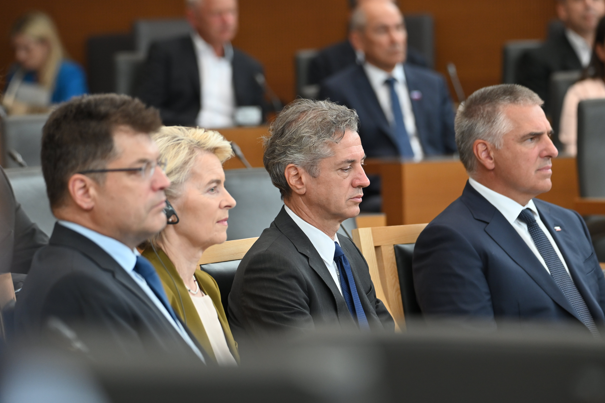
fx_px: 4719
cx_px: 302
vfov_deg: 4.9
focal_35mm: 281
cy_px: 201
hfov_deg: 7.3
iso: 1600
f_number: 5.6
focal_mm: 280
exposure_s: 1/160
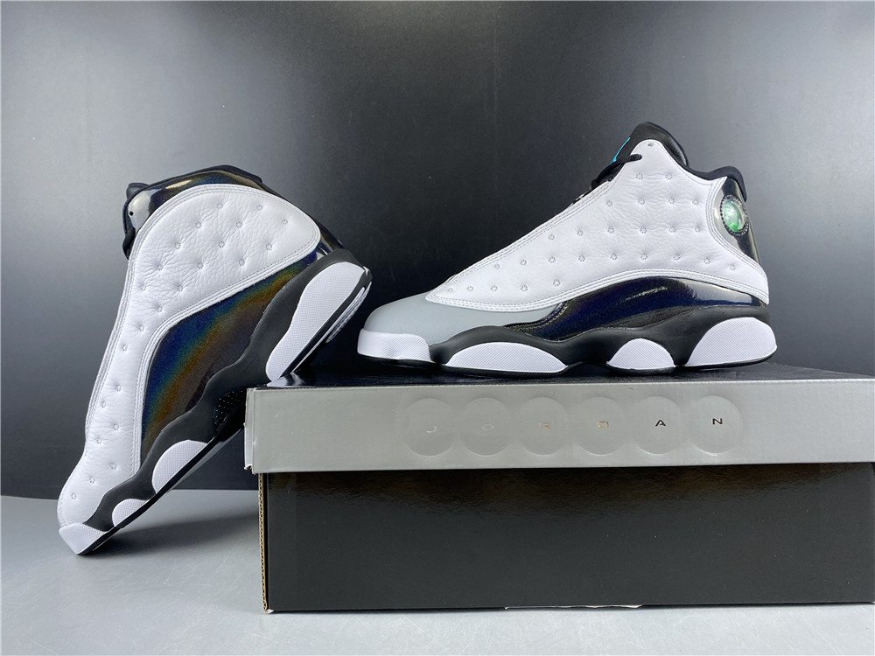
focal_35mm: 26
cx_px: 438
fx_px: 657
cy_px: 328
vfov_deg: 53.1
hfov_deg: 67.3
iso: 100
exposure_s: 1/100
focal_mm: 4.25
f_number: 1.8
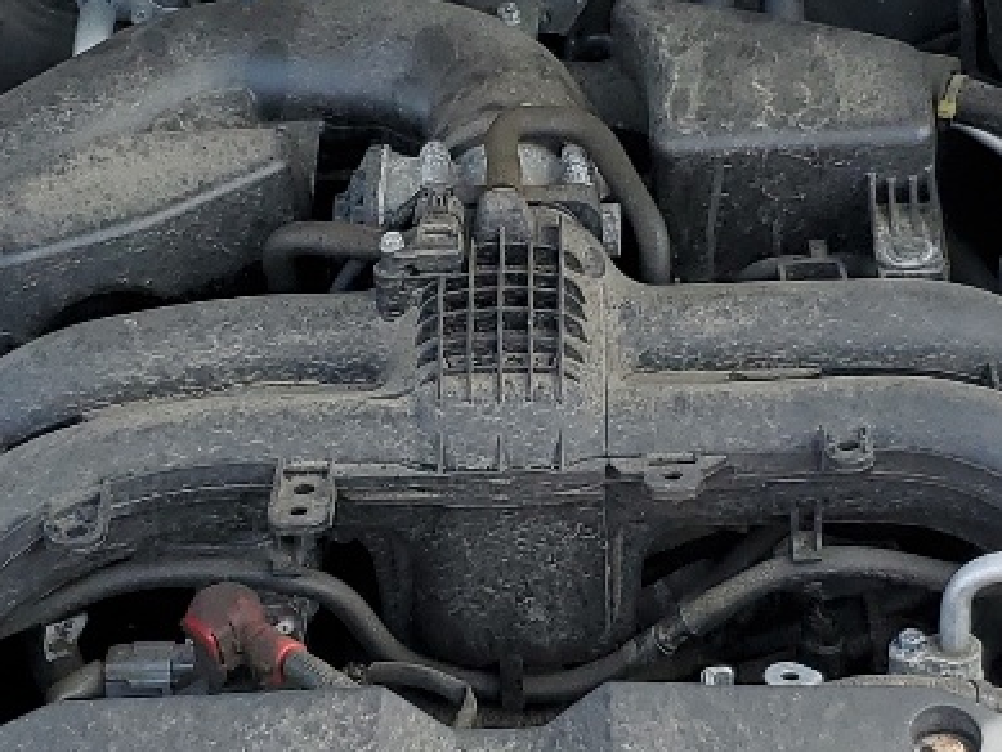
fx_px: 3098
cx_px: 531
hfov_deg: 18.4
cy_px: 458
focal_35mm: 107
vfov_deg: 13.8
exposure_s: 1/1111
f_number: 1.5
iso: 50
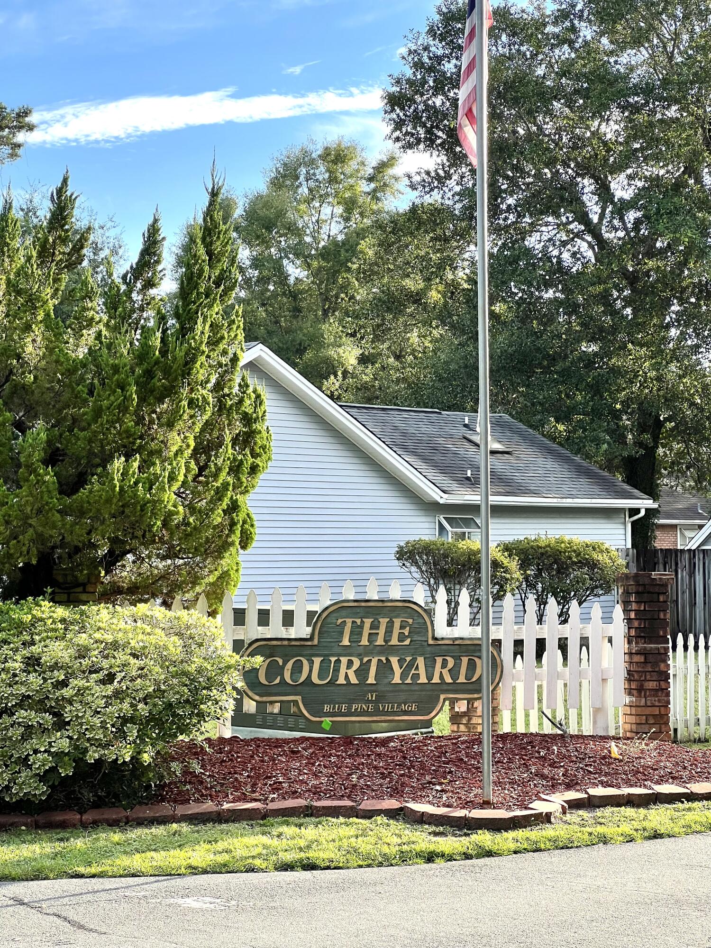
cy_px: 474
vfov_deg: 25.3
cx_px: 356
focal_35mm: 77
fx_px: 2109
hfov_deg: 19.1
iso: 32
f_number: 2.8
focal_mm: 9
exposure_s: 1/306
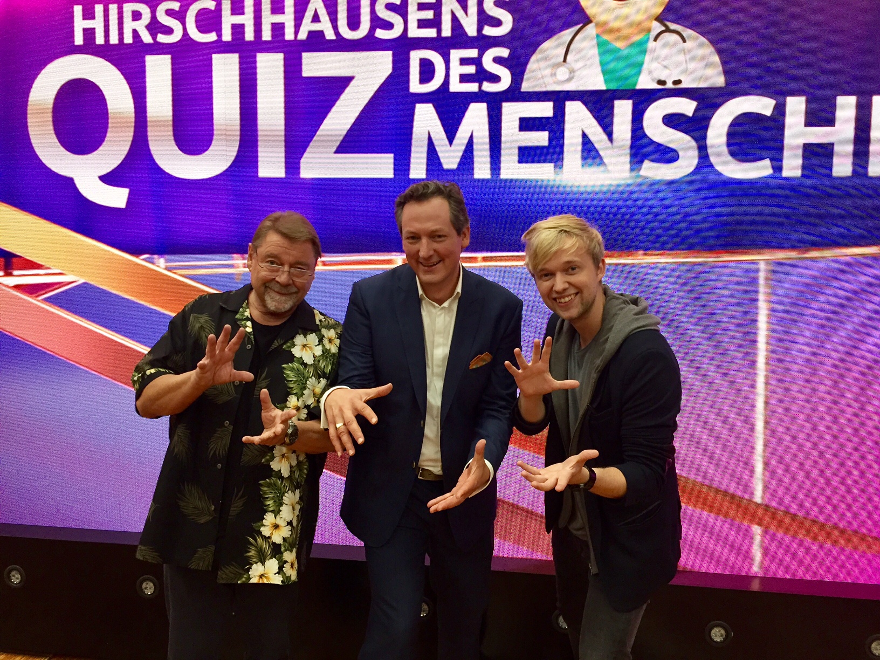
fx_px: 737
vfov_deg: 48.2
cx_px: 440
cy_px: 330
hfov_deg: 61.7
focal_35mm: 29
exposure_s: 1/33
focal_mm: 4.15
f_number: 2.2
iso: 160
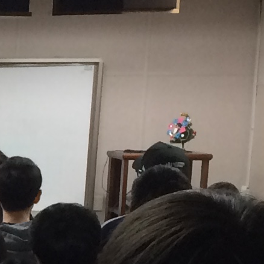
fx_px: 1648
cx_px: -385
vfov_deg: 9.0
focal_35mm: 191
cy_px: 376
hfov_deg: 8.3
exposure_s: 1/30
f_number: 2.2
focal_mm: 4.15
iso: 80
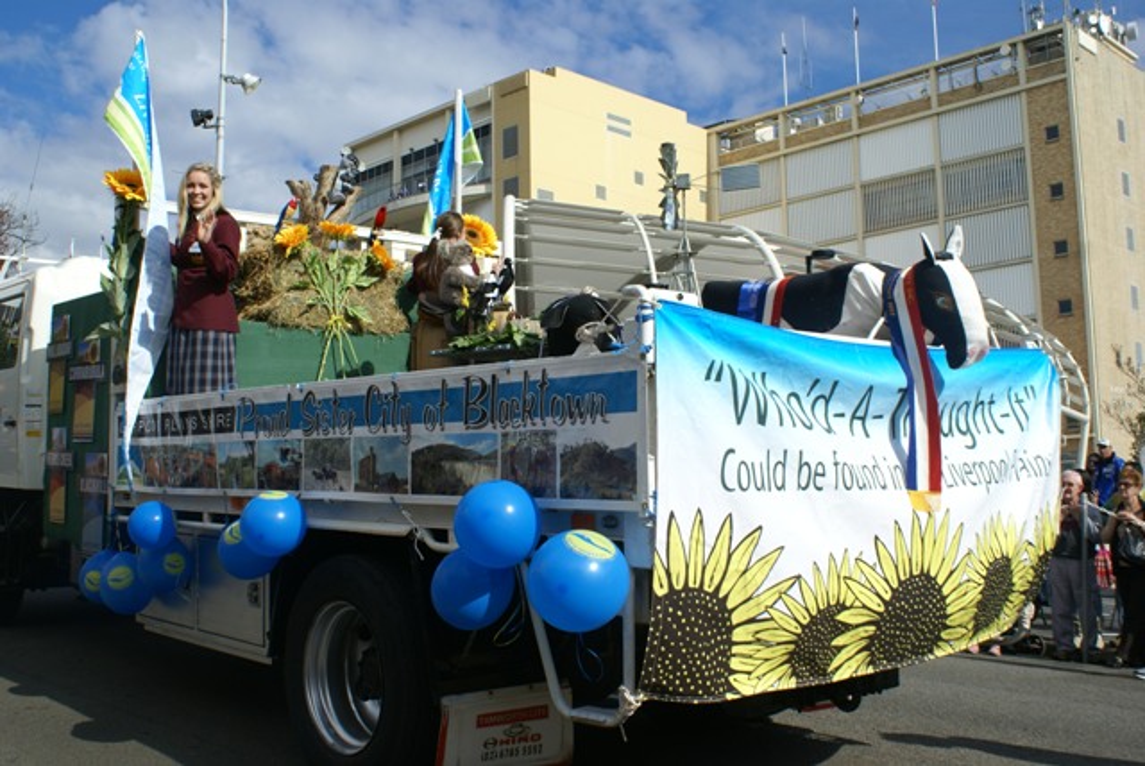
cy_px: 383
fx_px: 1242
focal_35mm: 39
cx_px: 572
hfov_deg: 49.5
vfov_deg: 34.3
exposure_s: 1/320
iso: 100
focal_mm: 26
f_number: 9
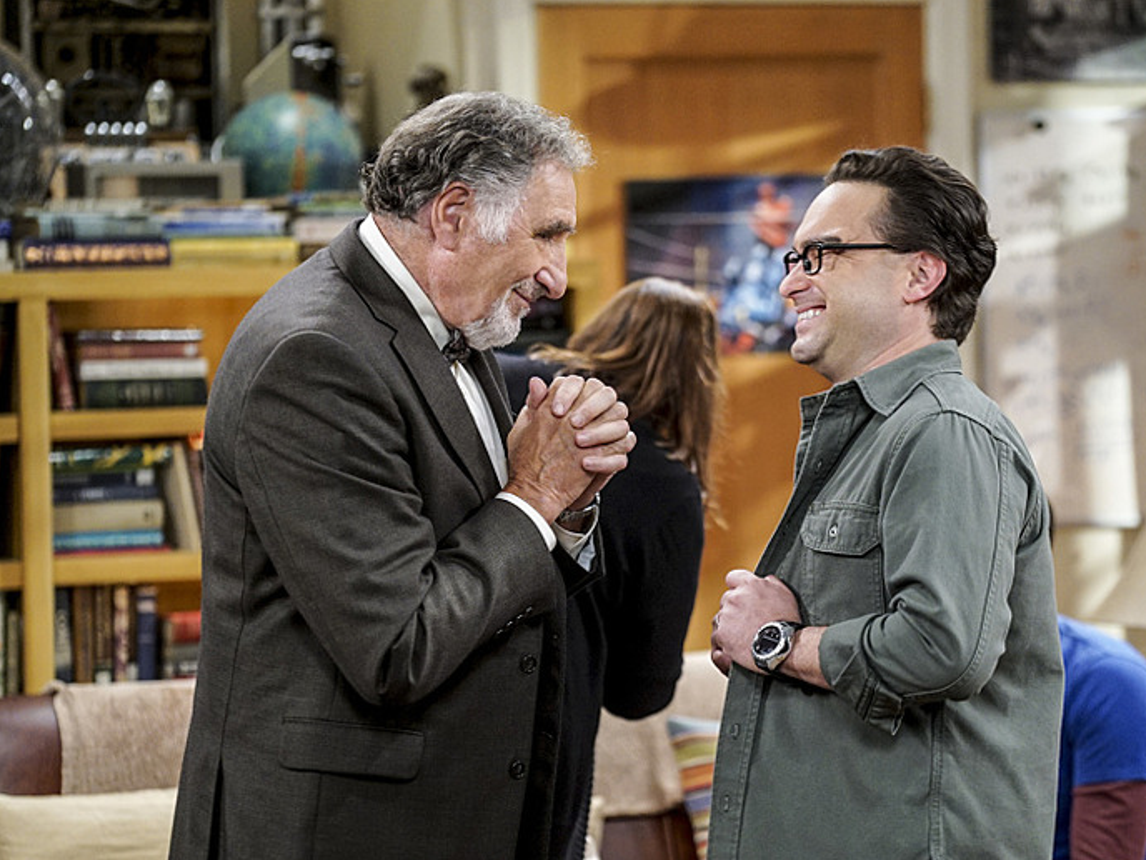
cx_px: 635
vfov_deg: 9.4
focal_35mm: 158
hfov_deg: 12.5
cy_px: 432
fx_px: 5231
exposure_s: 1/160
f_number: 4
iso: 3200
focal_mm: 145
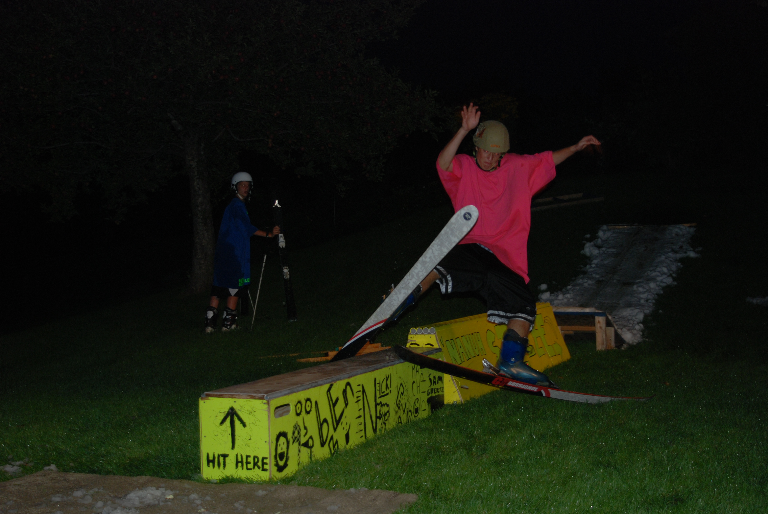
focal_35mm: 54
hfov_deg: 36.8
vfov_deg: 25.1
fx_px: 1153
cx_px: 384
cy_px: 257
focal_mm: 36
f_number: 4.2
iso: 250
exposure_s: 1/60
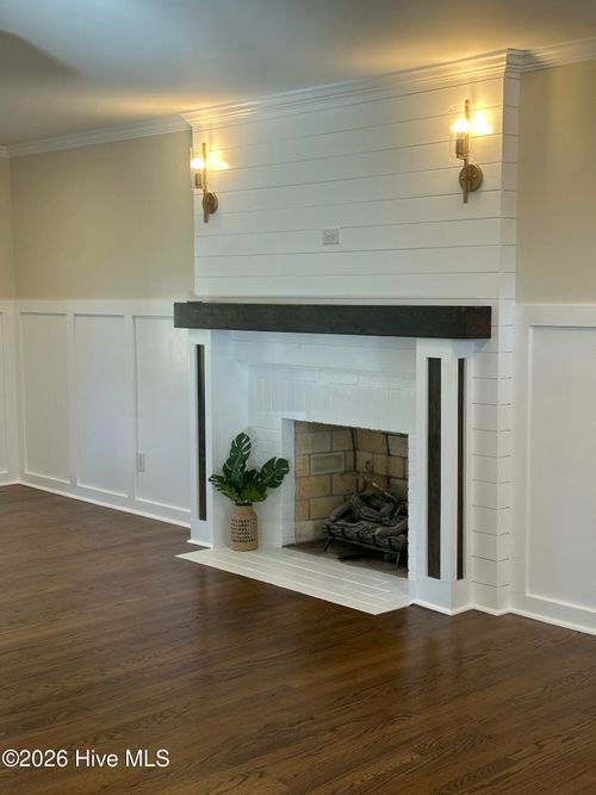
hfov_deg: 30.3
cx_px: 298
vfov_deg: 39.7
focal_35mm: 48
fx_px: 1102
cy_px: 398
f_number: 1.78
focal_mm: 6.86
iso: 50
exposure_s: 1/60
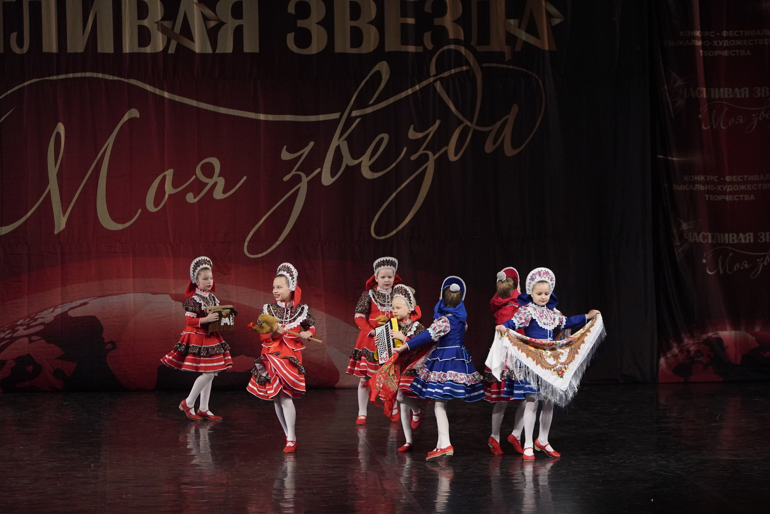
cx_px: 385
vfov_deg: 9.7
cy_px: 257
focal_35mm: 142
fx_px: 3037
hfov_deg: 14.4
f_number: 3.2
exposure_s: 1/400
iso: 3200
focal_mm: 95
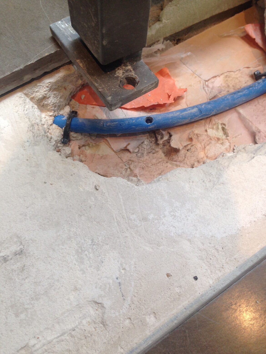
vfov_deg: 55.4
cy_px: 177
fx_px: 338
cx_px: 133
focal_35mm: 33
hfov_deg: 42.9
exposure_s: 1/30
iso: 64
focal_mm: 4.13
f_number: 2.4
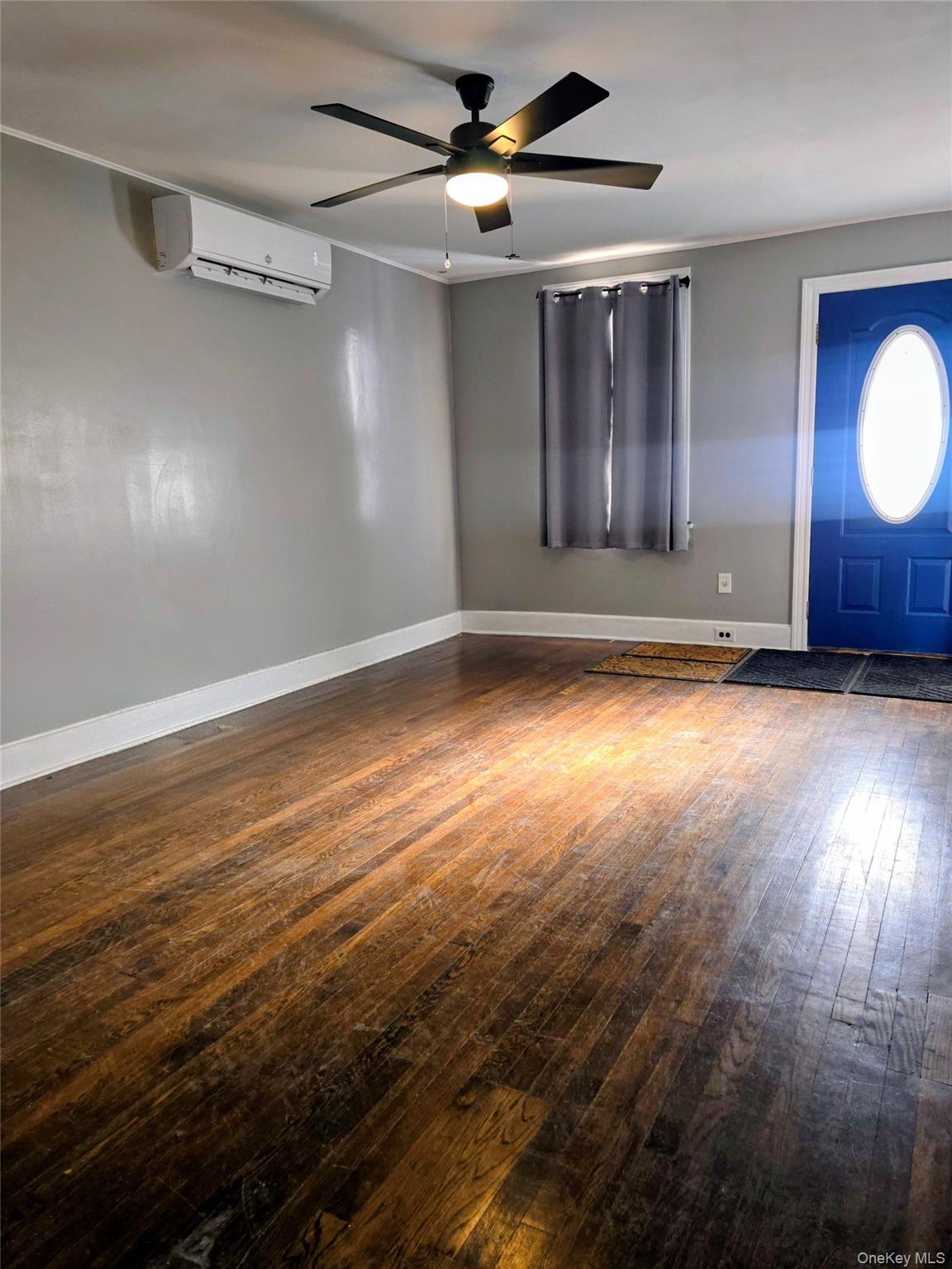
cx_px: 476
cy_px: 634
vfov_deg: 73.9
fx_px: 843
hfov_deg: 58.9
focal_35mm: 23
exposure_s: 1/60
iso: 80
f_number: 1.7
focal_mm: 6.3
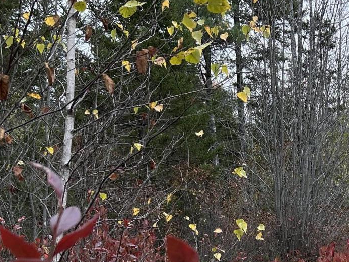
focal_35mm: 75
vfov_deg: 18.2
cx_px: 337
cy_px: 349
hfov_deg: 24.9
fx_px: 756
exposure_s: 1/121
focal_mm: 5.7
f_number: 1.5
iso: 64
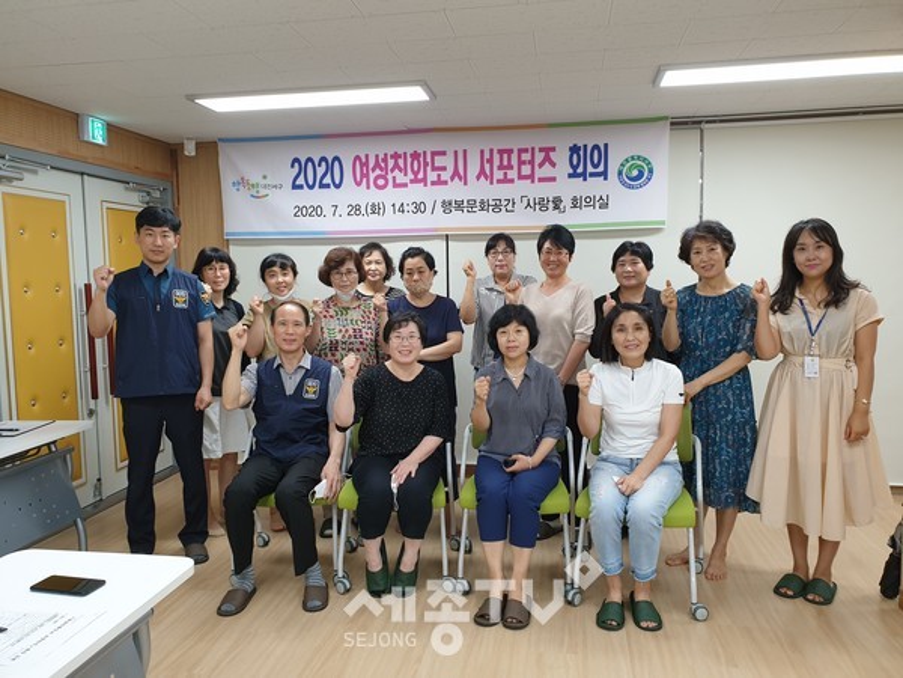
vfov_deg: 53.1
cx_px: 452
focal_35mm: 26
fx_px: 678
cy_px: 339
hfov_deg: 67.3
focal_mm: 4.3
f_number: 2.4
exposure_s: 1/60
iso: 100
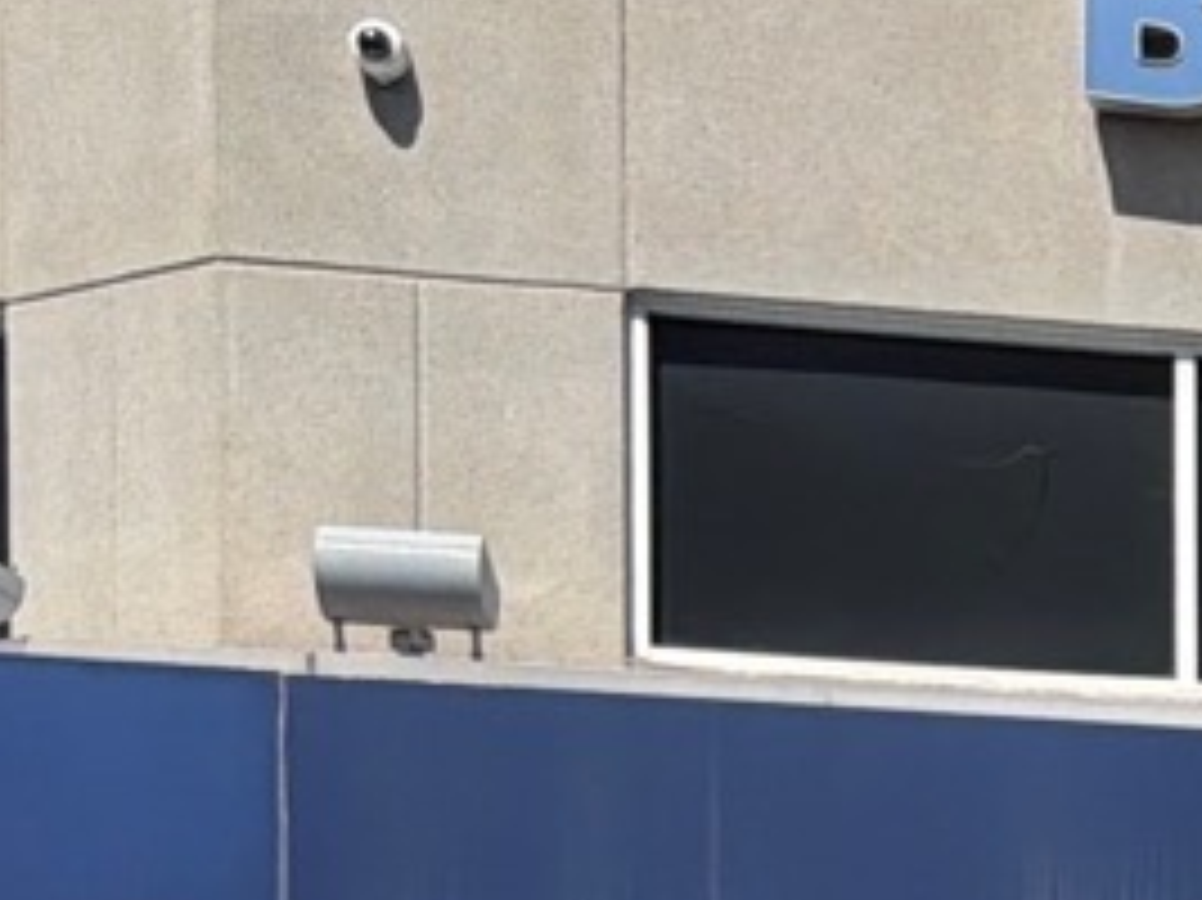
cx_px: 3075
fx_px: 4998
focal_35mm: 144
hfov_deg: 11.1
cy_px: 1944
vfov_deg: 9.5
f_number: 1.78
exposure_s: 1/11905
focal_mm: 6.76
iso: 80
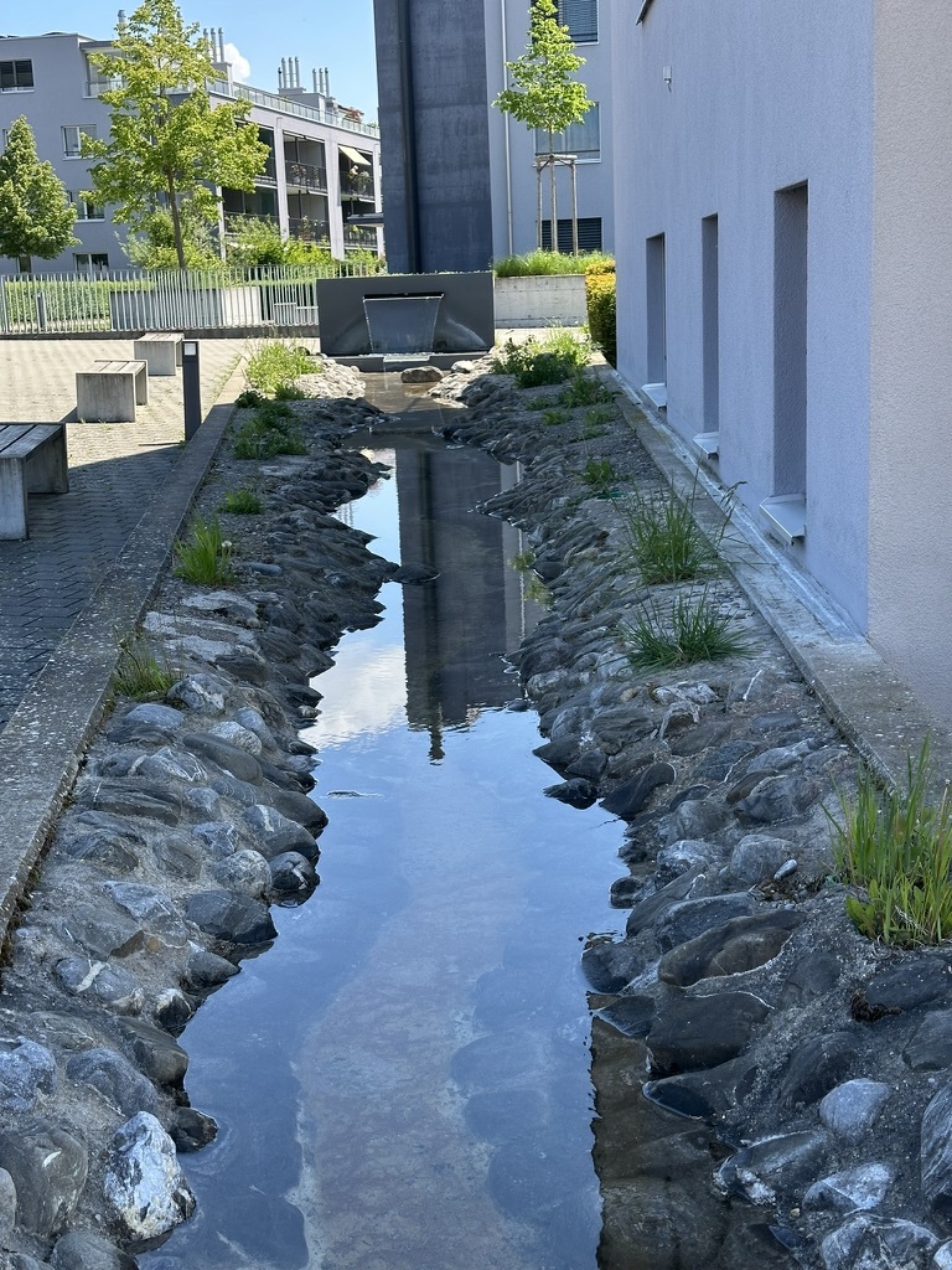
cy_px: 635
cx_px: 476
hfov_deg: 30.3
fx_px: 1760
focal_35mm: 48
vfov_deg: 39.7
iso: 64
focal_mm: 6.86
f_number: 1.78
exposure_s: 1/1062
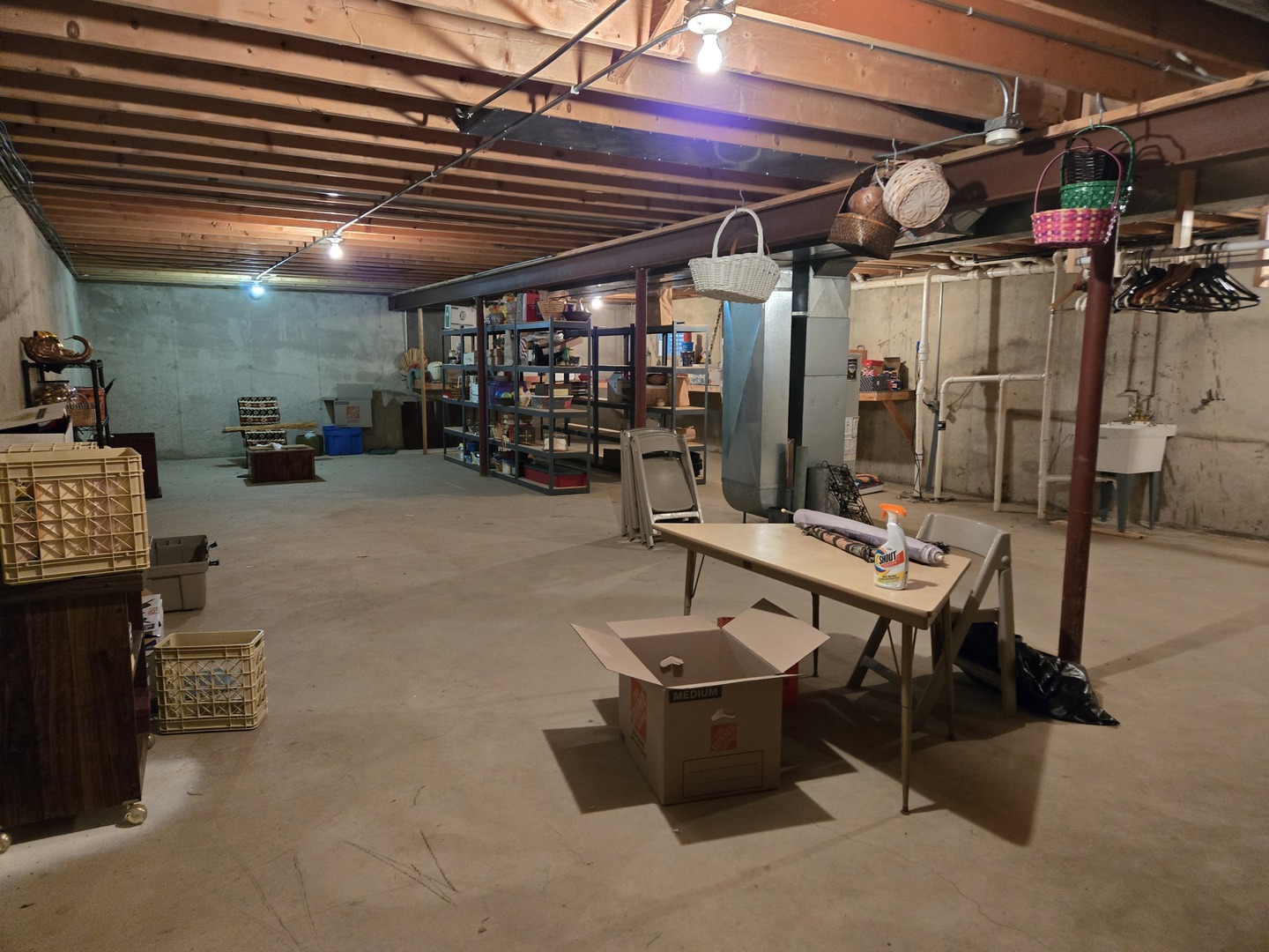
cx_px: 634
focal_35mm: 23
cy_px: 476
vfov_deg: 58.9
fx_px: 843
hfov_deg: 73.9
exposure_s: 1/60
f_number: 1.8
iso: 1000
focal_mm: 5.4
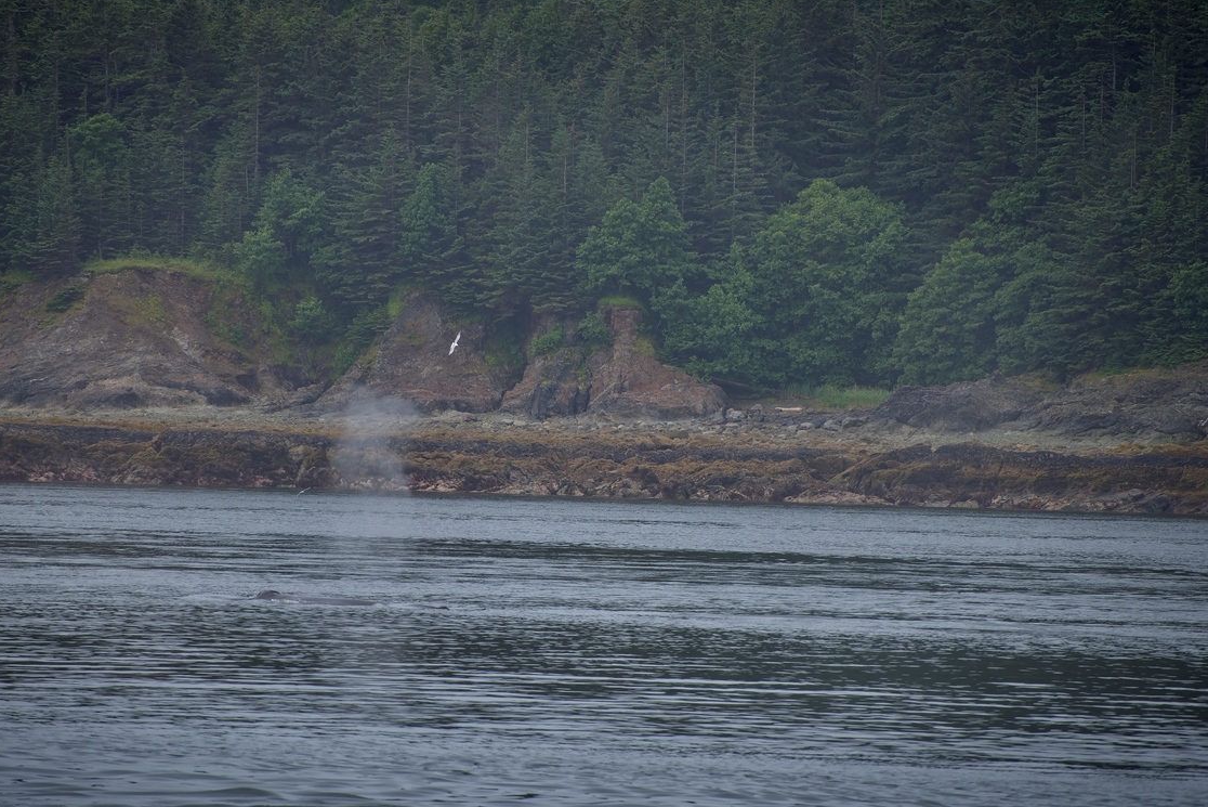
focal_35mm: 344
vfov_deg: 4.0
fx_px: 11547
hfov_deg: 6.0
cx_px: 533
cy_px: 455
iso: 180
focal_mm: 300
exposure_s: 1/640
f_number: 5.6
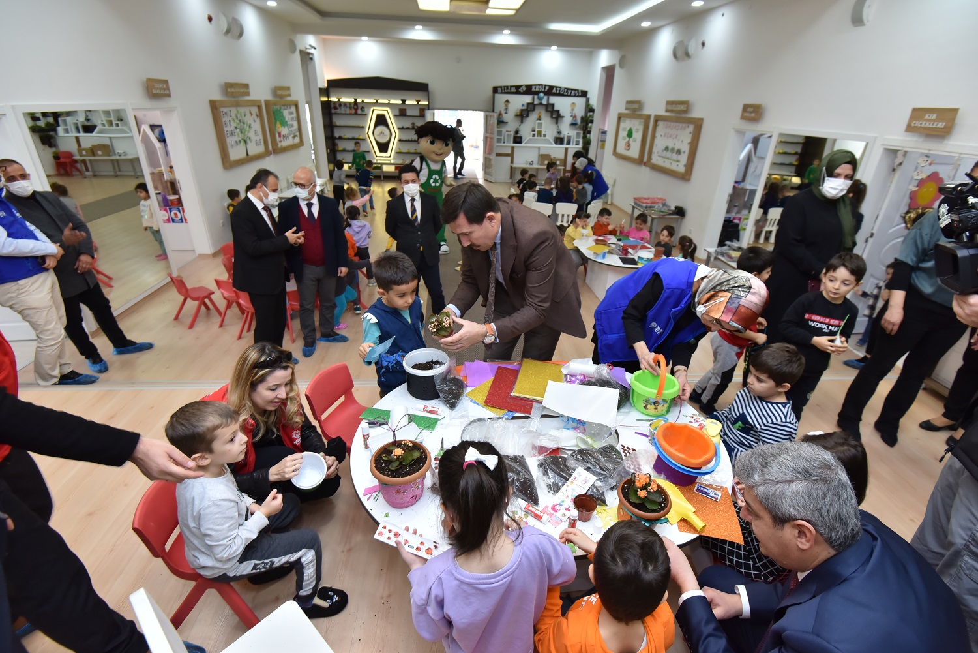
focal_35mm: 16
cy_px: 326
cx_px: 489
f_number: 5
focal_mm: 16
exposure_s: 1/80
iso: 800
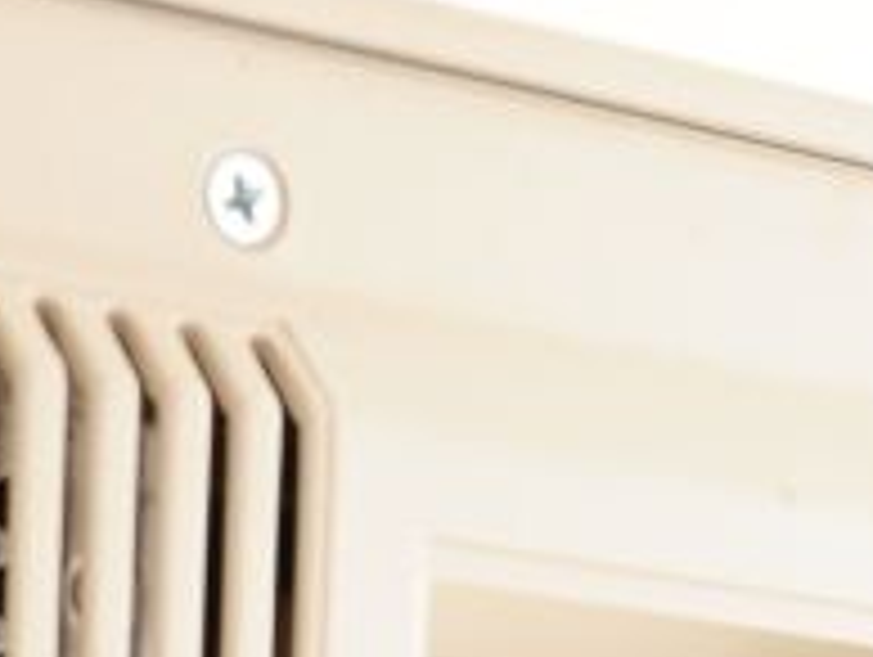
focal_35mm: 223
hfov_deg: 8.8
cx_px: 922
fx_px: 5631
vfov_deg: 6.1
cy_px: 2002
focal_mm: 50
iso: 1600
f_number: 9
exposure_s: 1/125
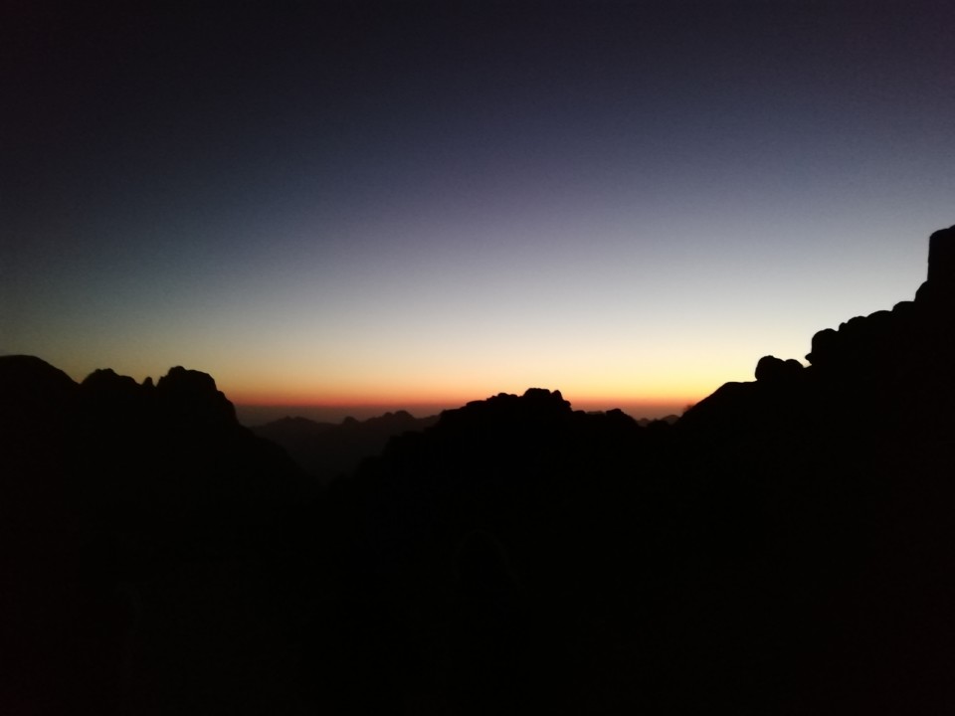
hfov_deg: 67.3
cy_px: 358
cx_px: 478
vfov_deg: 53.1
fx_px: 717
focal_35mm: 26
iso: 1000
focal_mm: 3.21
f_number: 2.2
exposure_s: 1/14.3
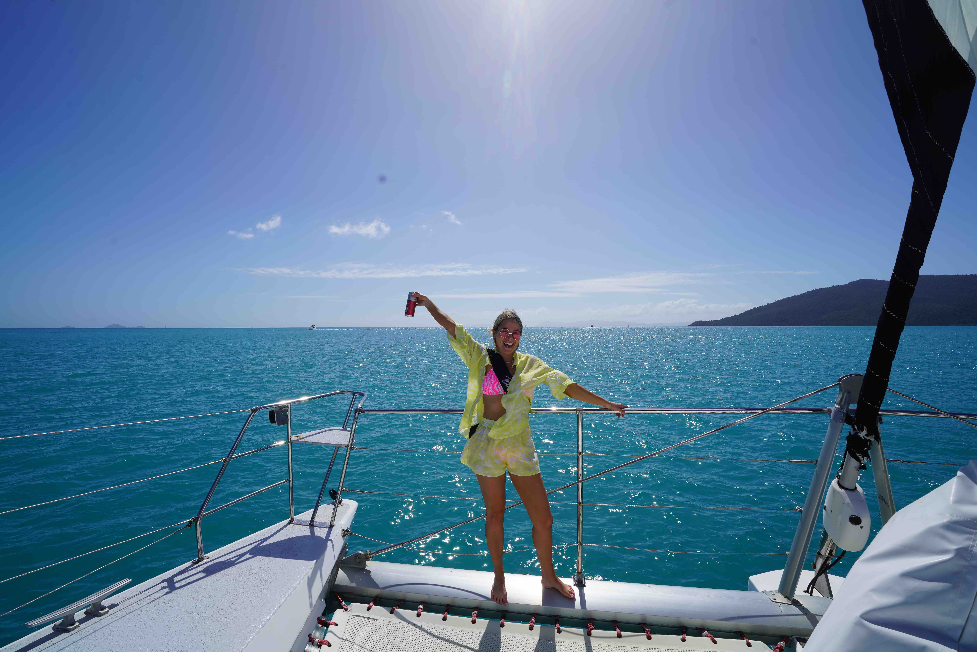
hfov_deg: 96.7
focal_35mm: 16
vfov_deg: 73.8
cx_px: 488
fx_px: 434
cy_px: 326
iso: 100
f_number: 10
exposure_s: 1/400
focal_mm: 16
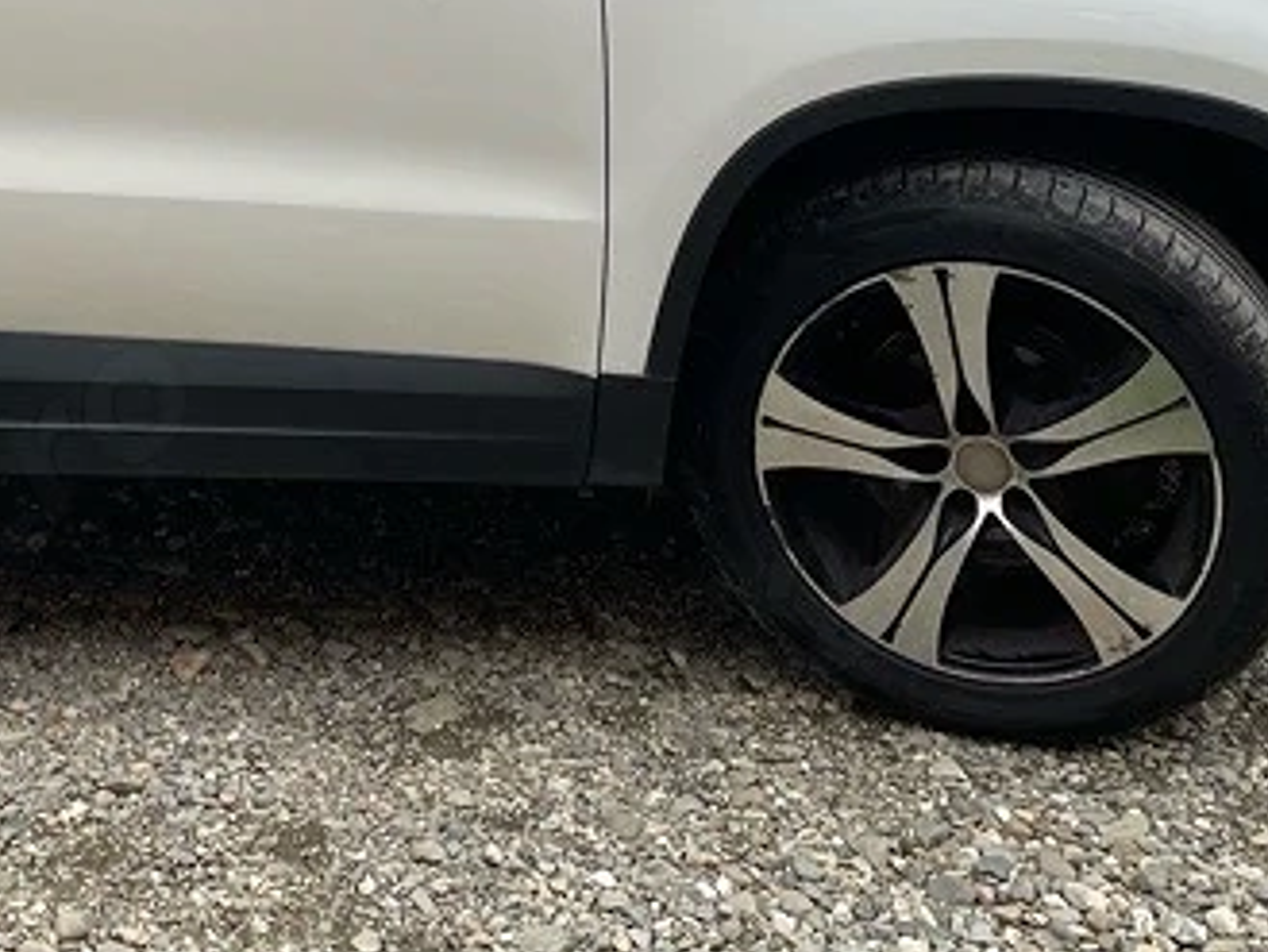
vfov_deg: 17.4
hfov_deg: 23.8
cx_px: 31
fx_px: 2895
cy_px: -320
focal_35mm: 79
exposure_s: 1/174
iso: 32
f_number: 1.6
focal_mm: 4.2
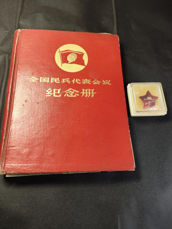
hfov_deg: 54.9
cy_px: 114
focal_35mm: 25
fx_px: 165
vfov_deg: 69.4
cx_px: 86
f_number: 1.79
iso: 196
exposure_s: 1/50
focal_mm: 4.71
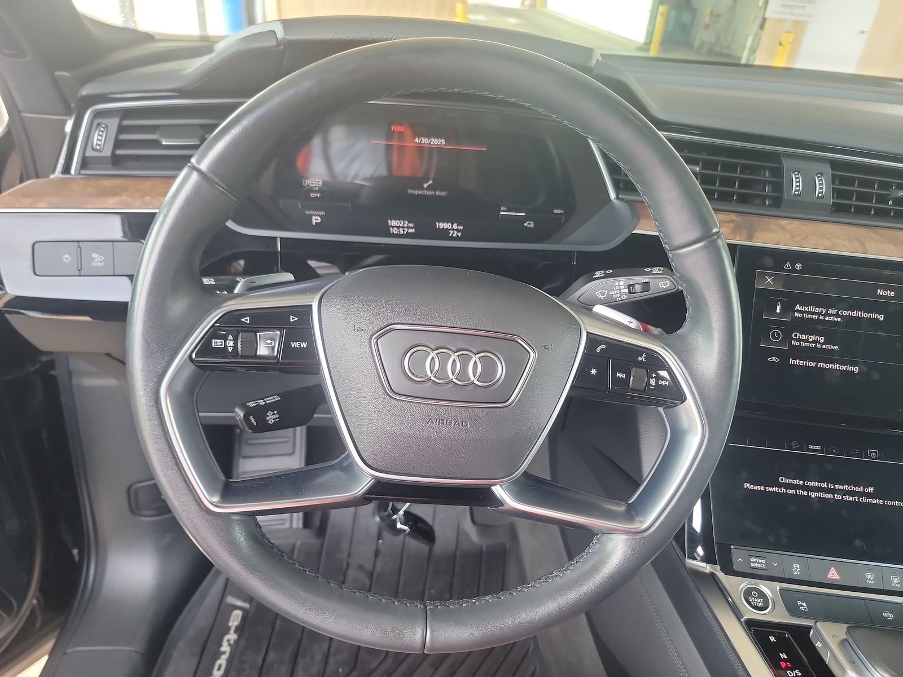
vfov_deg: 56.8
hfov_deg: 71.6
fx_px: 626
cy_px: 338
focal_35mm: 24
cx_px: 452
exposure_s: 1/59
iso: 272
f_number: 1.8
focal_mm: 6.7
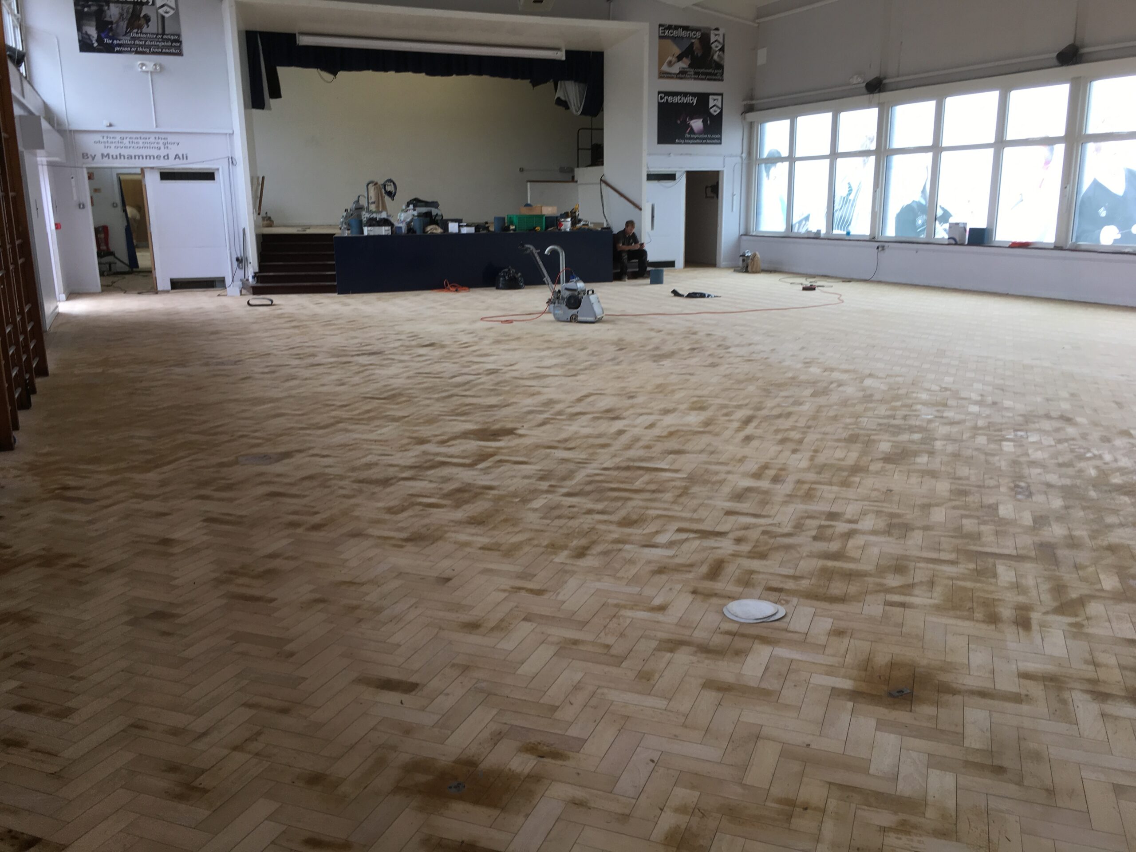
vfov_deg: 48.2
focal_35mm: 29
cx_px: 568
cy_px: 426
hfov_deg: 61.7
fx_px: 952
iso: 25
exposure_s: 1/50
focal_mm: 4.15
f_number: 2.2
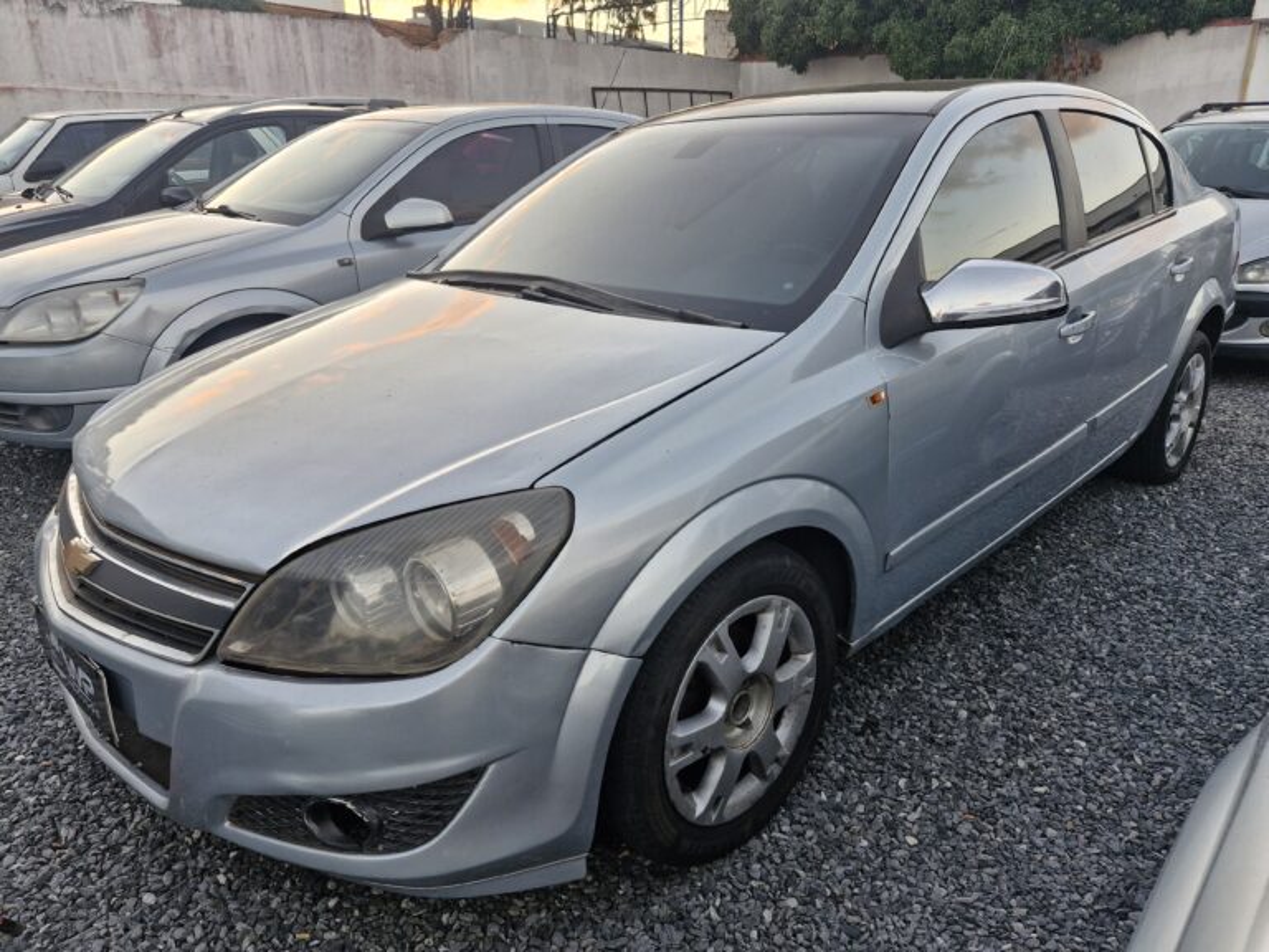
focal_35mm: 23
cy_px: 476
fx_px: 843
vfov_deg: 58.9
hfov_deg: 73.9
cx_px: 634
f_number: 1.8
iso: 100
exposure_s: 1/180
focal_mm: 5.54
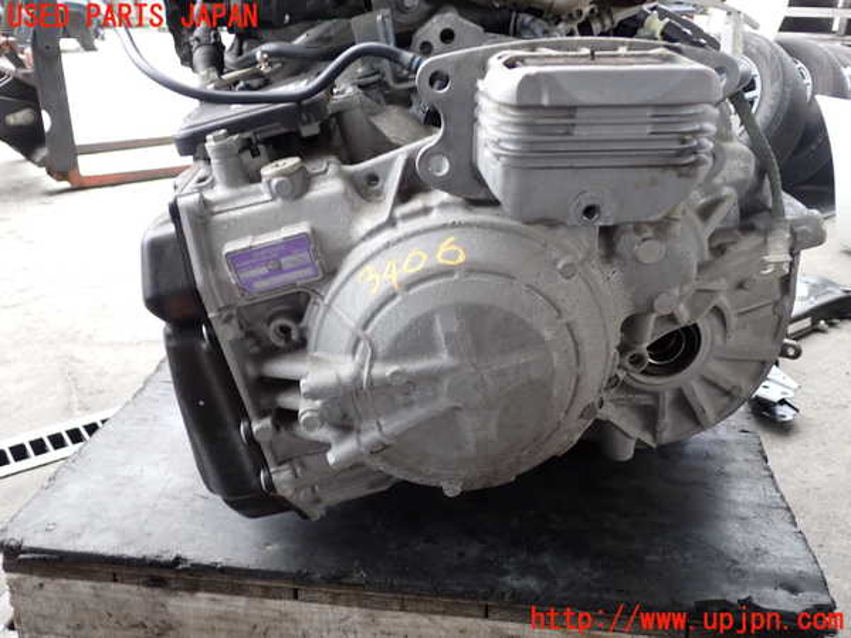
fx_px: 787
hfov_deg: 56.8
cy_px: 319
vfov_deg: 44.2
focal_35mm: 32
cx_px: 426
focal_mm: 5.79
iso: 200
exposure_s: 1/60
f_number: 2.4
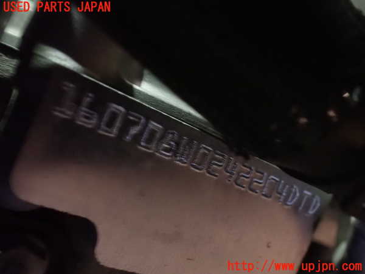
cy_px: 137
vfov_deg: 46.8
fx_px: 316
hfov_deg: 60.0
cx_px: 182
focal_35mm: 30
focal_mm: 5.4
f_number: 2.3
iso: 1600
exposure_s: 1/15
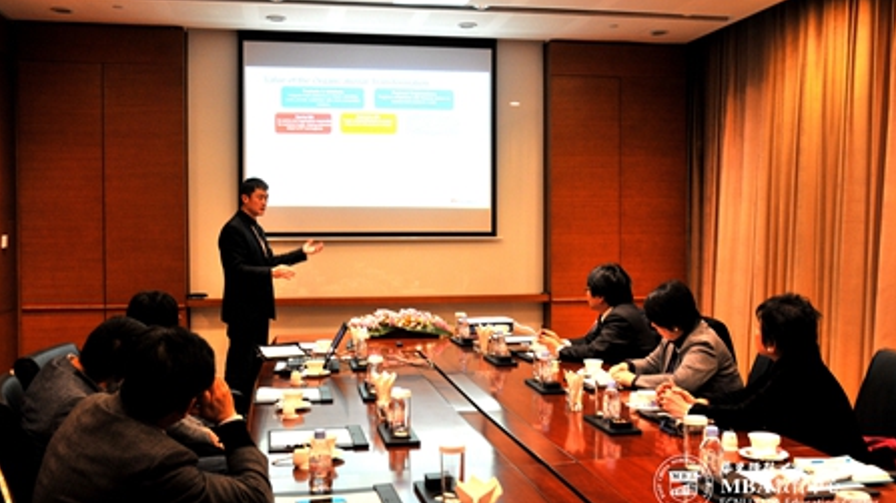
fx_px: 939
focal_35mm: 40
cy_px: 229
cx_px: 449
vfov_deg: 30.0
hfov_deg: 51.0
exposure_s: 1/13
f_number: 4.5
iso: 400
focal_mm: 25
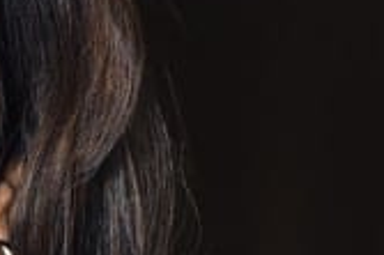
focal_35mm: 689
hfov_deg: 3.0
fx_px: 7342
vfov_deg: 2.0
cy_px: 409
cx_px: -71
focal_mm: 120
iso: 1600
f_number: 5
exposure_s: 1/125
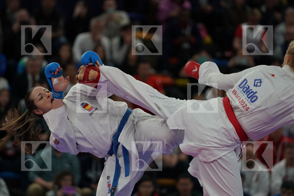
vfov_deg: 4.8
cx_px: 147
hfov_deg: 7.2
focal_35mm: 286
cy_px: 98
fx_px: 2335
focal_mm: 191
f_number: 2.8
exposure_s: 1/1000
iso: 1000
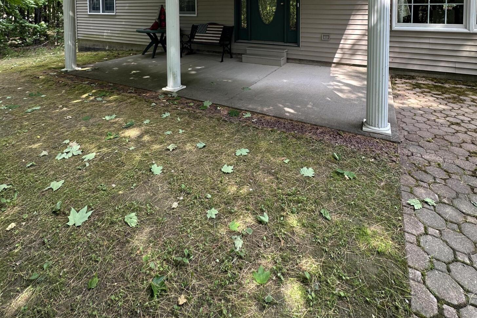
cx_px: 240
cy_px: 18
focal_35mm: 20
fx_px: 265
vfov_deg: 52.4
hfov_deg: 84.0
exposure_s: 1/99
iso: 50
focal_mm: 2.22
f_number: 2.2
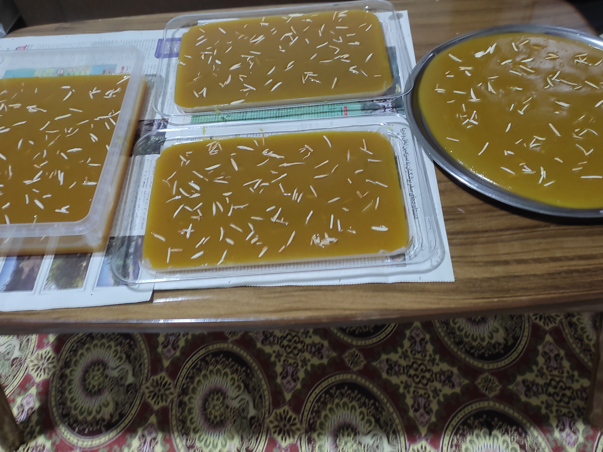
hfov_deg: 54.0
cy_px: 178
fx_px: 592
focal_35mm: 34
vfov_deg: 41.6
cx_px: 309
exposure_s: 1/33
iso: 483
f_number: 1.79
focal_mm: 4.74
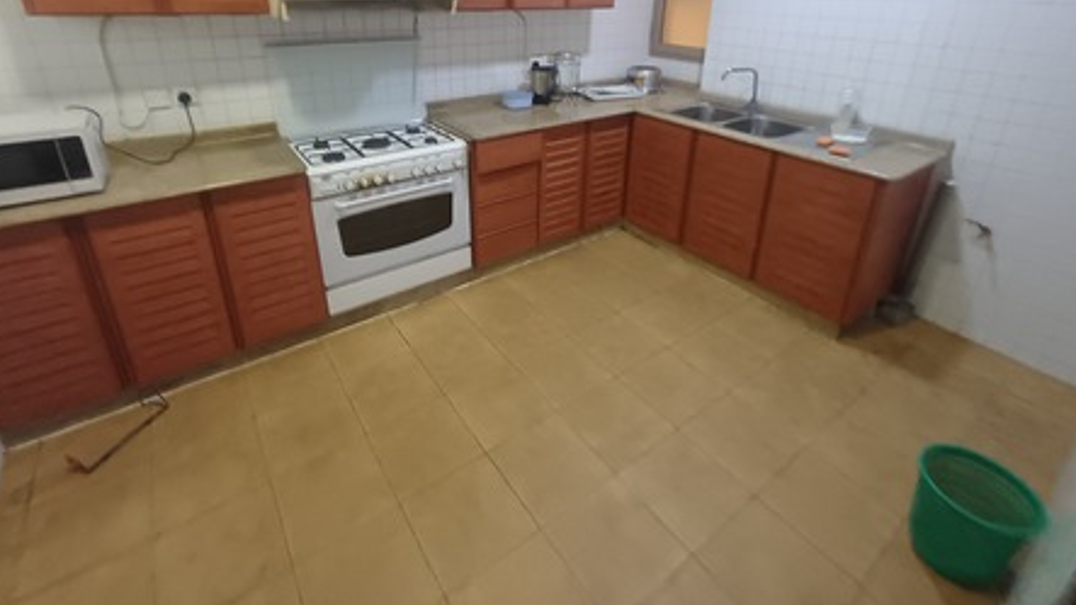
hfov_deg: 92.7
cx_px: 538
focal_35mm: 18
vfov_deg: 59.3
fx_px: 513
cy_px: 191
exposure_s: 1/20
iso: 400
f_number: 2.2
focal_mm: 1.64
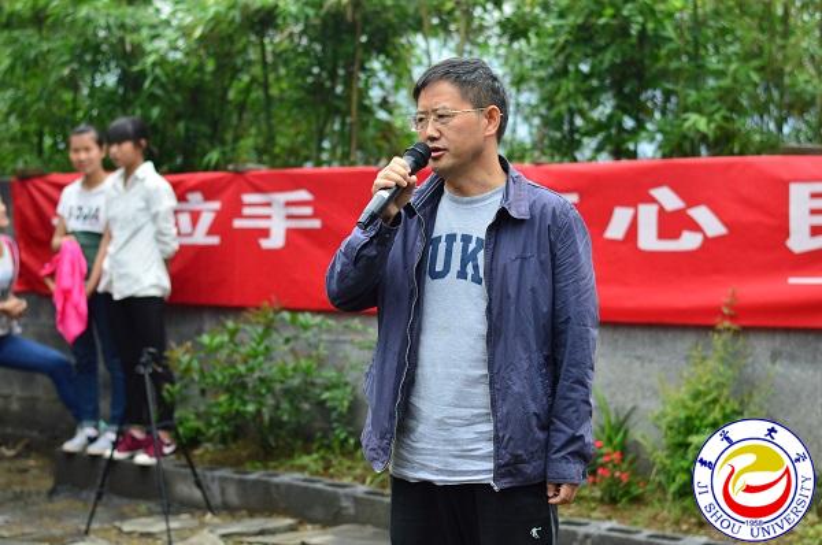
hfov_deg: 27.0
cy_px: 272
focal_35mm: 75
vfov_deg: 18.1
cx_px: 411
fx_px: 1710
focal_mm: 50
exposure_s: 1/2500
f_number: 1.8
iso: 400
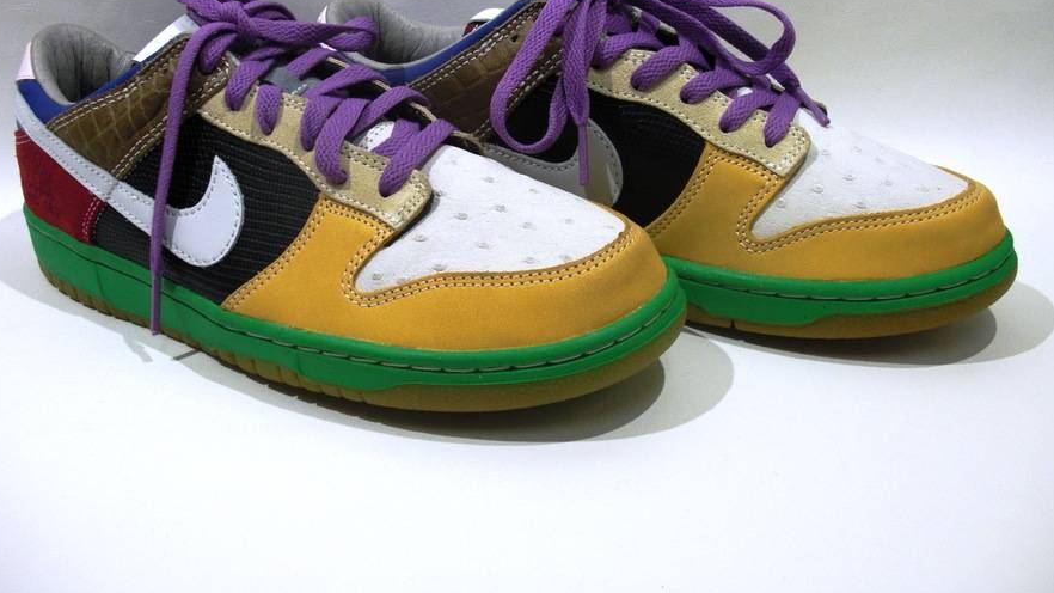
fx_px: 1118
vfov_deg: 29.5
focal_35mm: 40
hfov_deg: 50.5
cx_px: 520
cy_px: 195
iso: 100
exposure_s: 1/125
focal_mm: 6.3
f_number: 2.8
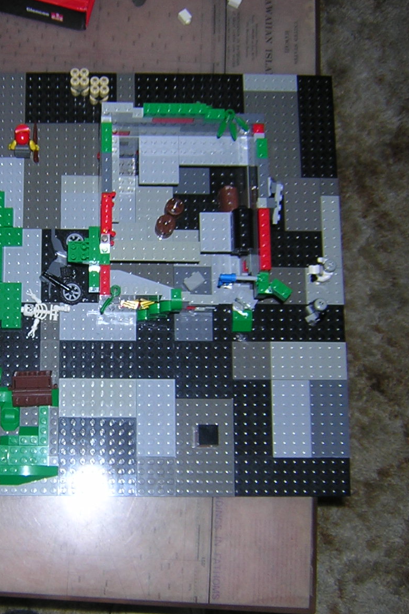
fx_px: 869
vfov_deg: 38.9
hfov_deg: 25.9
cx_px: 72
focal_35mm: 51
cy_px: 307
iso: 100
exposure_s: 1/60.1
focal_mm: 4.7
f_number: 2.6
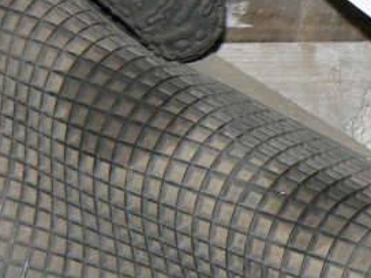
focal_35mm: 167
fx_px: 1790
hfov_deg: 11.6
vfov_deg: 8.8
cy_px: -15
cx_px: 428
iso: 100
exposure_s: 1/30
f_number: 2.8
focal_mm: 8.7
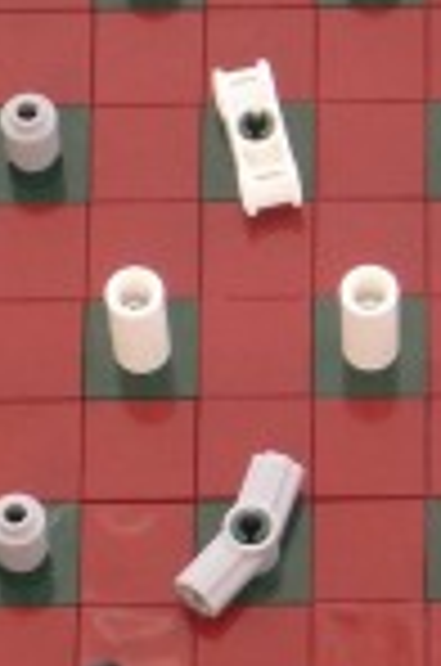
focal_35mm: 338
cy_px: 778
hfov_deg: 4.0
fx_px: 6240
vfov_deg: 6.1
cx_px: 279
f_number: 6.3
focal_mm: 12.49
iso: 50
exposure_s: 1
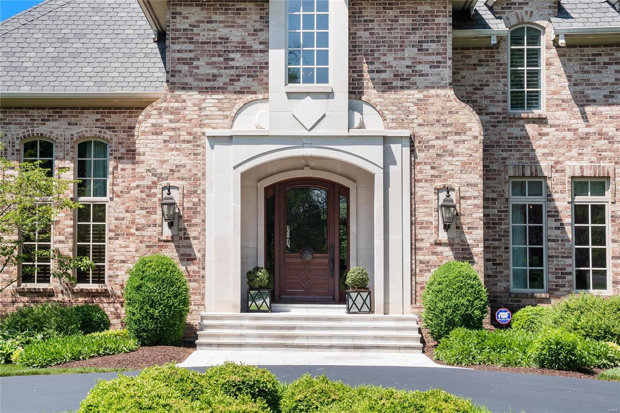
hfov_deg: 28.8
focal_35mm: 70
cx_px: 310
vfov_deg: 19.4
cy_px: 206
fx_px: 1205
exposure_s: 1/400
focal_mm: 35
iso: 400
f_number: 8
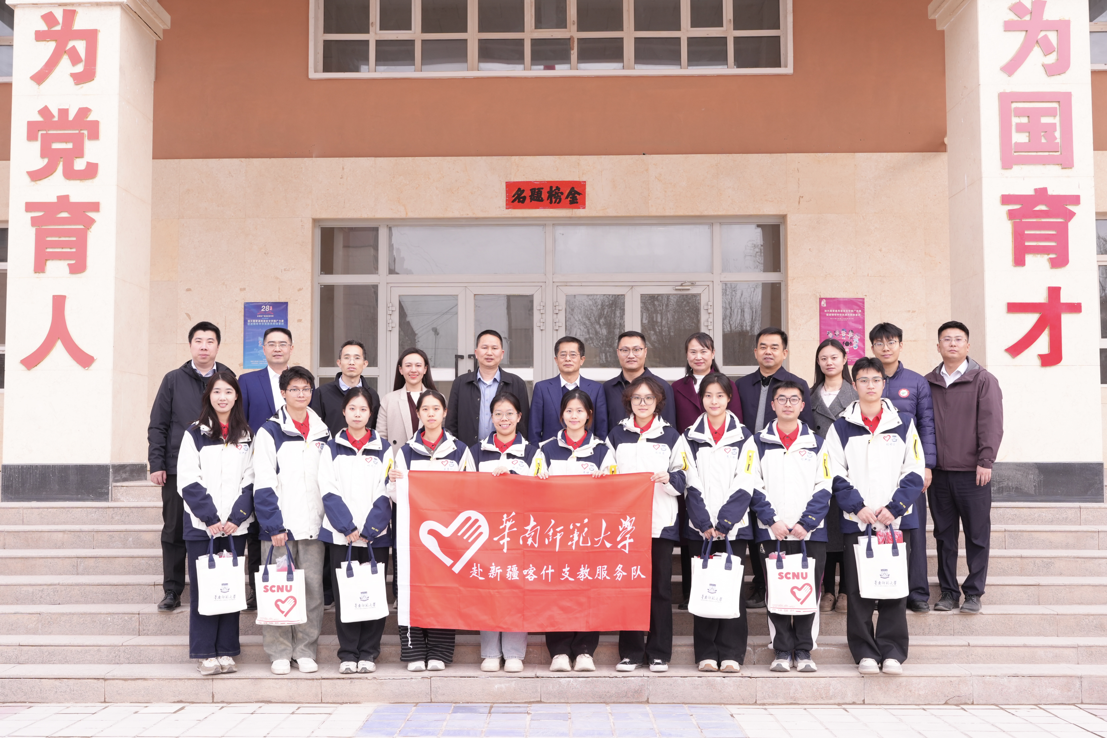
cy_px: 369
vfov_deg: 32.6
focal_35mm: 41
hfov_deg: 47.4
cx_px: 554
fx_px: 1261
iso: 640
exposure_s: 1/250
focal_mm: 41
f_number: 6.3
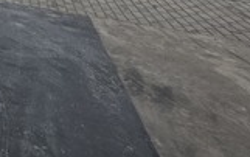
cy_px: -140
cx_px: -159
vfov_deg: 19.2
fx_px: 321
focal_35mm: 47
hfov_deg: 25.5
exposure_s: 1/1789
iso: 40
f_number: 1.9
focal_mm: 2.2
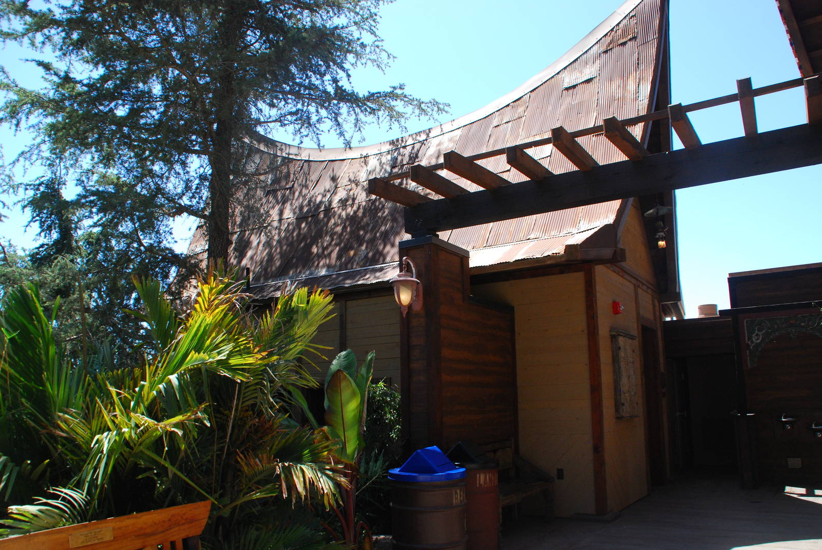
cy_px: 275
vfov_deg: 48.0
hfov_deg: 67.3
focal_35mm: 27
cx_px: 411
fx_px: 617
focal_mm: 18
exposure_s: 1/320
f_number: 9
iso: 500
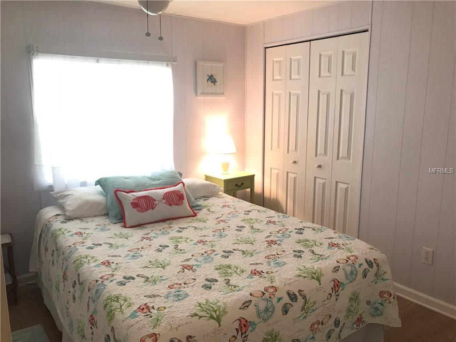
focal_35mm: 28
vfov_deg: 49.7
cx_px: 228
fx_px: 369
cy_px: 171
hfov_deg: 63.4
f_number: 1.8
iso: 40
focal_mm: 3.99
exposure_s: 1/24
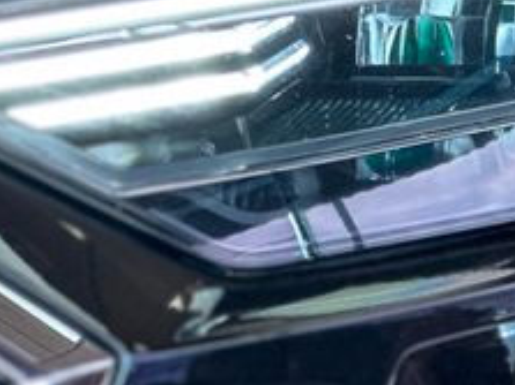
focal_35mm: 221
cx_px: 344
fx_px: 3286
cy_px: 74
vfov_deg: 6.7
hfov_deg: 9.0
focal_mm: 9
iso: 100
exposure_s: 1/95
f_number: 2.8
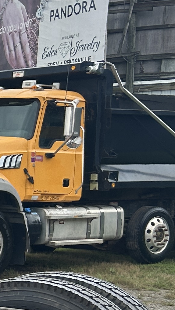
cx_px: -363
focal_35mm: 112
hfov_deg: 8.8
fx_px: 924
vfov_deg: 18.9
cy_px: 247
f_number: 1.5
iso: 40
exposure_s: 1/227
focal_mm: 5.7
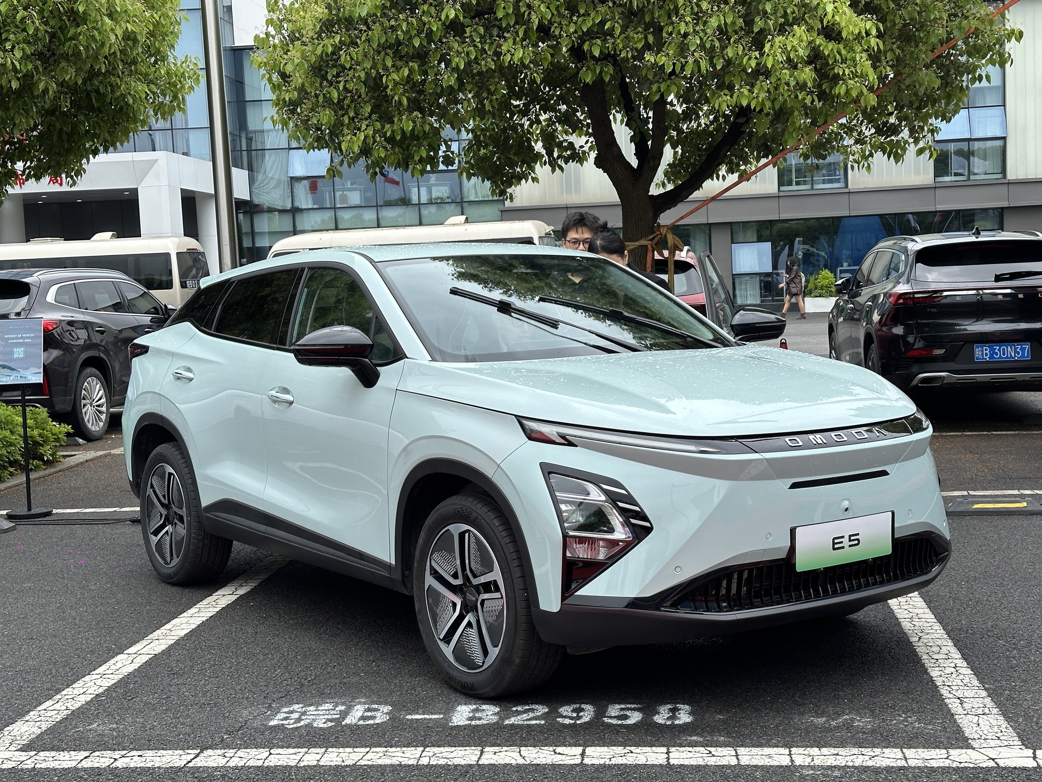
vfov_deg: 30.3
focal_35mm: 48
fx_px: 1445
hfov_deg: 39.7
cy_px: 391
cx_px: 521
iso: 64
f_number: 1.78
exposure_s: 1/2469
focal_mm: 6.86
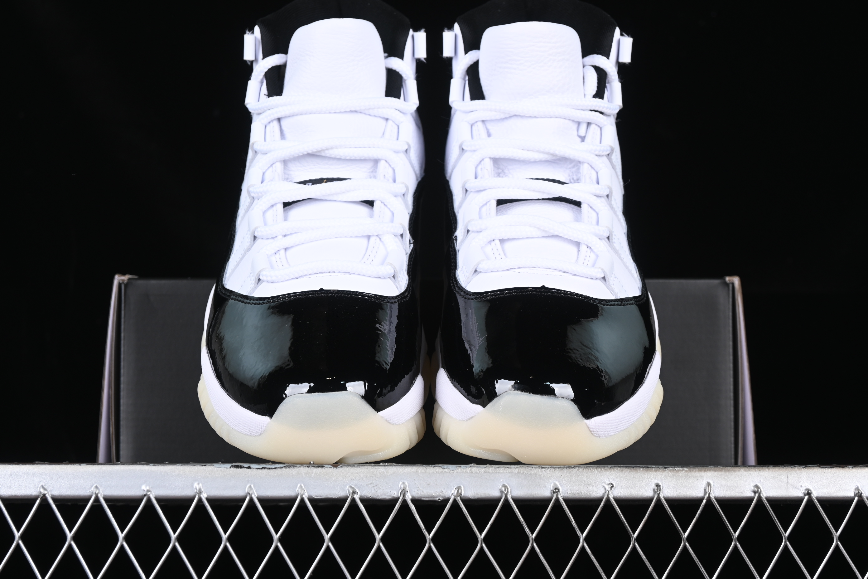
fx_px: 1808
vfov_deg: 18.2
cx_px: 434
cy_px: 290
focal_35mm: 75
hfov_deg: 27.0
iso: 160
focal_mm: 50
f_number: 7.1
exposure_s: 1/80
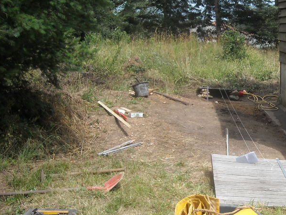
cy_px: 119
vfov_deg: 24.4
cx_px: 241
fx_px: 496
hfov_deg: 31.1
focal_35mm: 60
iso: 64
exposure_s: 1/184
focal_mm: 5.7
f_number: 5.6
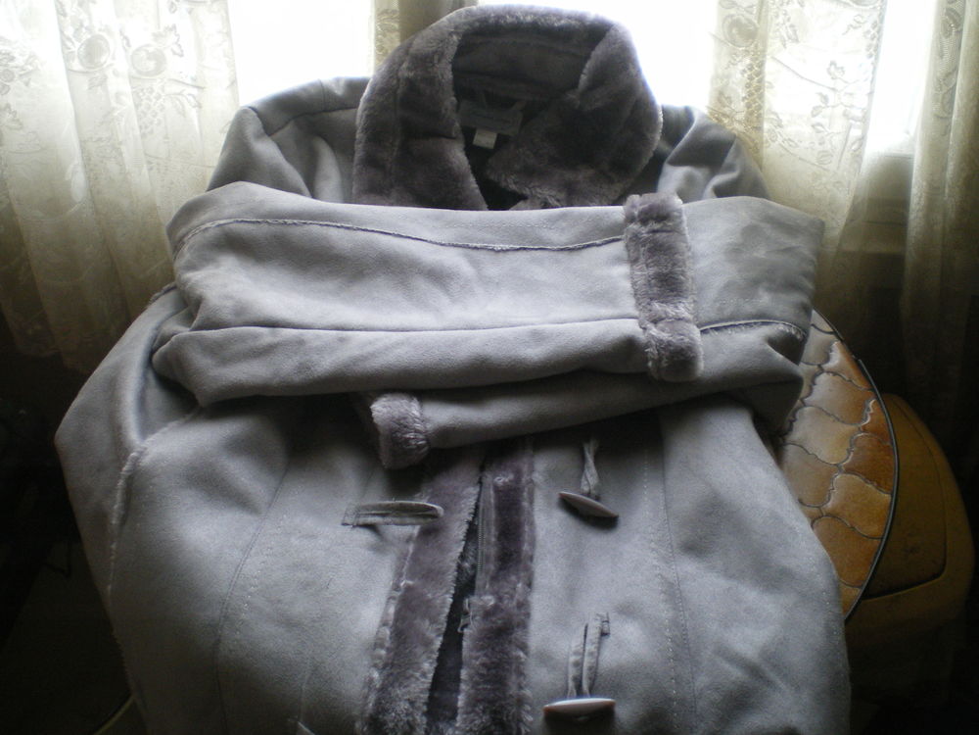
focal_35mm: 38
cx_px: 490
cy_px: 368
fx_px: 1075
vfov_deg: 37.7
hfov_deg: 49.0
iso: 250
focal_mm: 6.3
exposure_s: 1/50
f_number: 3.1
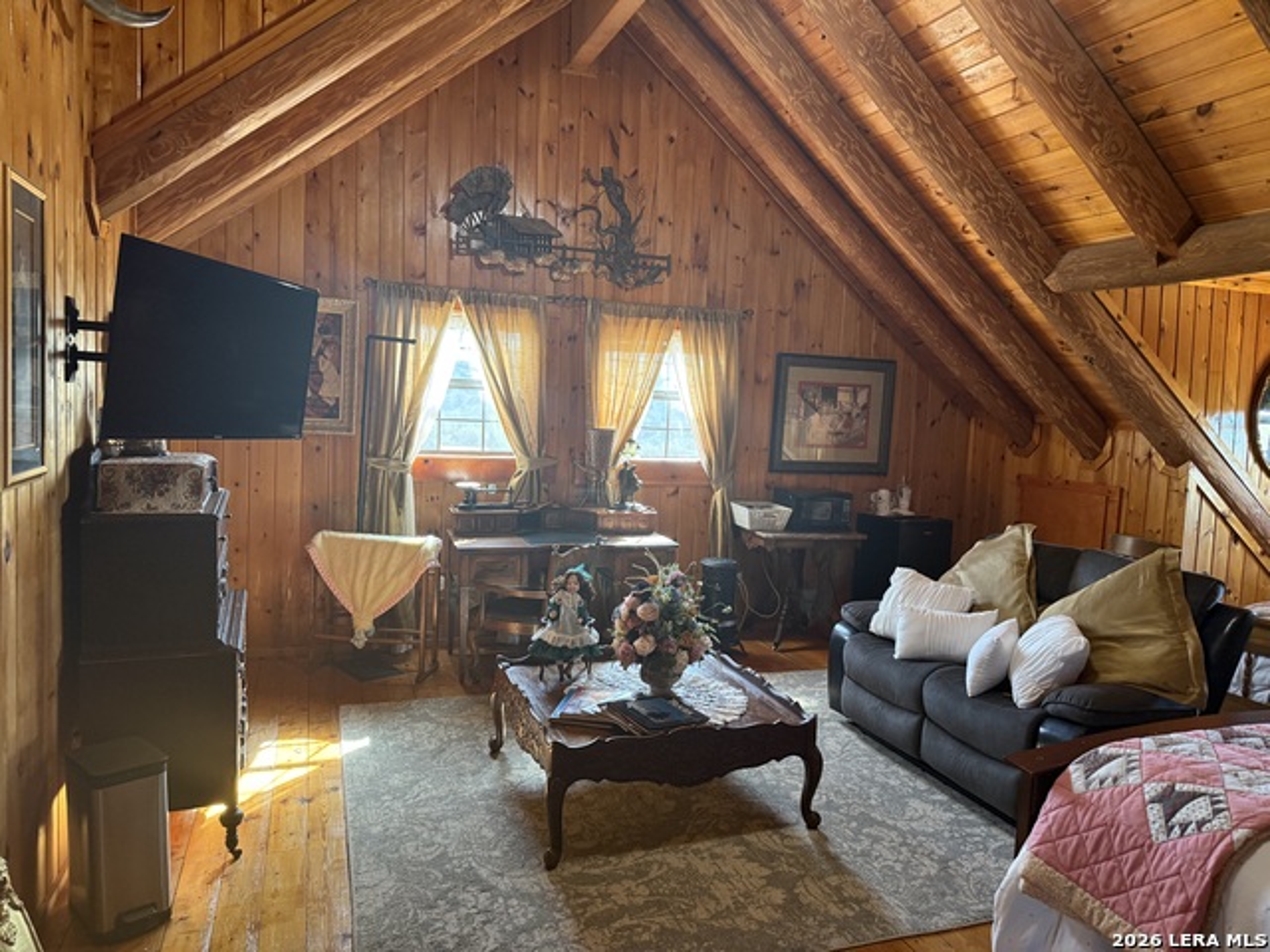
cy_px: 476
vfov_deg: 56.8
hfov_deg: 71.6
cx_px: 635
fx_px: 881
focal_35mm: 24
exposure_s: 1/60
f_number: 1.78
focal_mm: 6.76
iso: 320
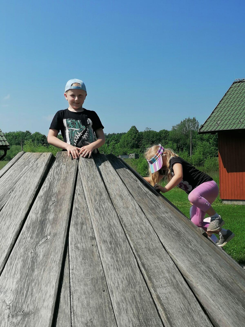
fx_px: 444
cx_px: 122
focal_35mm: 47
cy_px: 164
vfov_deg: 40.4
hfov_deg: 30.9
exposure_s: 1/1812
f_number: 1.8
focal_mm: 4.75
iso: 50
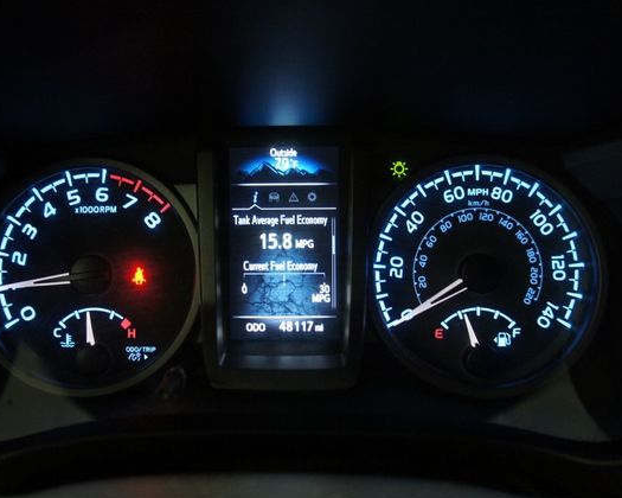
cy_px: 251
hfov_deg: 54.8
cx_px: 288
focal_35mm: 33
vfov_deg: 45.1
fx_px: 600
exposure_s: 1/30
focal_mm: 19
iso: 1000
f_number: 4
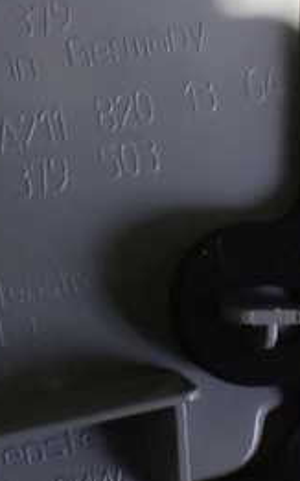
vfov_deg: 28.2
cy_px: 230
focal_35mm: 73
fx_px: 955
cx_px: 85
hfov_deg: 17.8
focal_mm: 5.4
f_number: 2.3
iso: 1600
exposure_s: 1/30
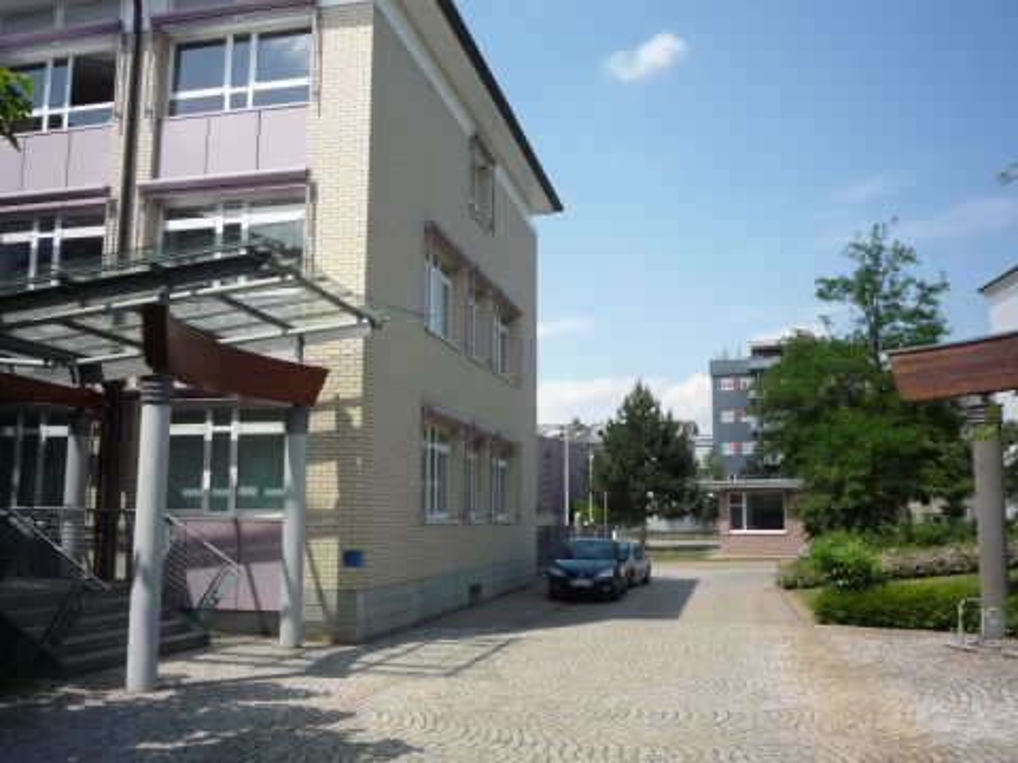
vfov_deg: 44.2
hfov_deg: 56.8
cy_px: 382
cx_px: 509
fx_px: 941
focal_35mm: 32
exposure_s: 1/400
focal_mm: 5.2
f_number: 5
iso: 100
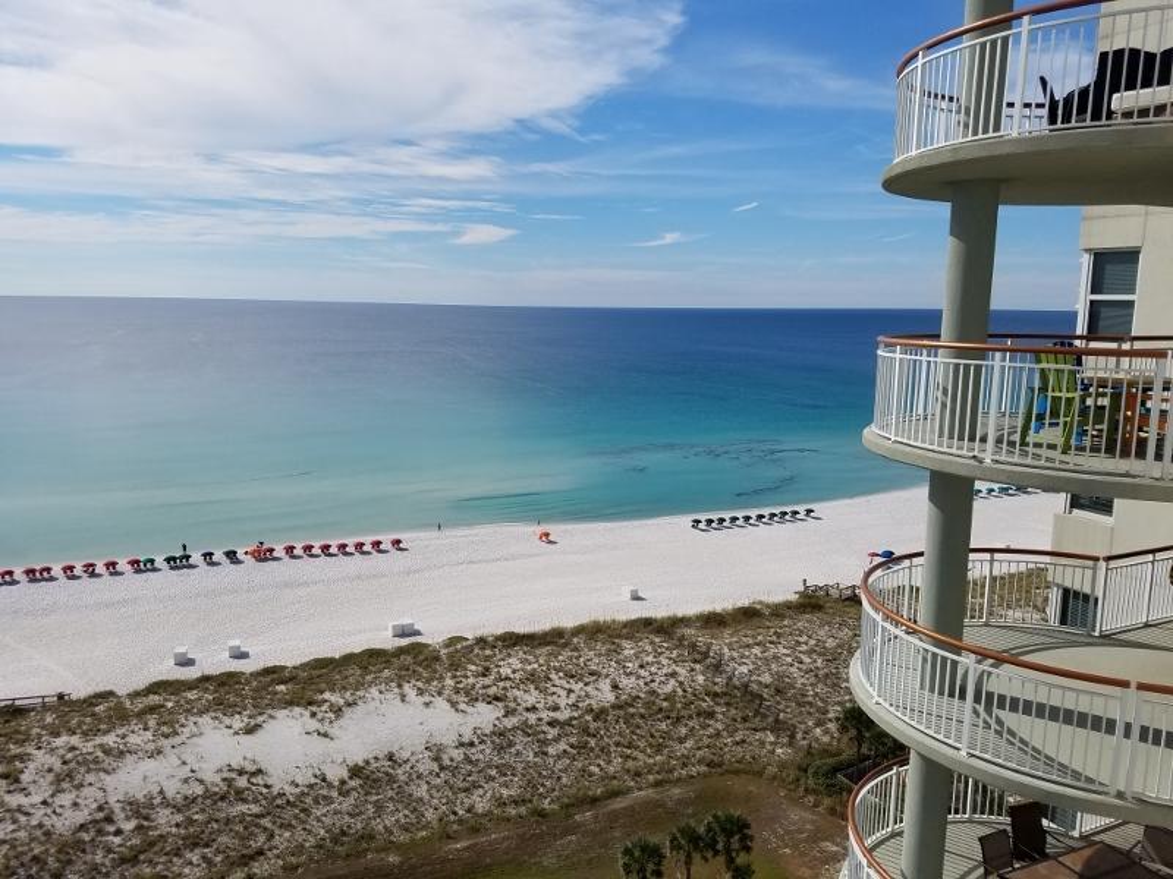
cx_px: 586
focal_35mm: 26
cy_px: 440
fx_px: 881
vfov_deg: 53.1
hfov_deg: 67.3
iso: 50
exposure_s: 1/4464
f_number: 1.7
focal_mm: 4.2
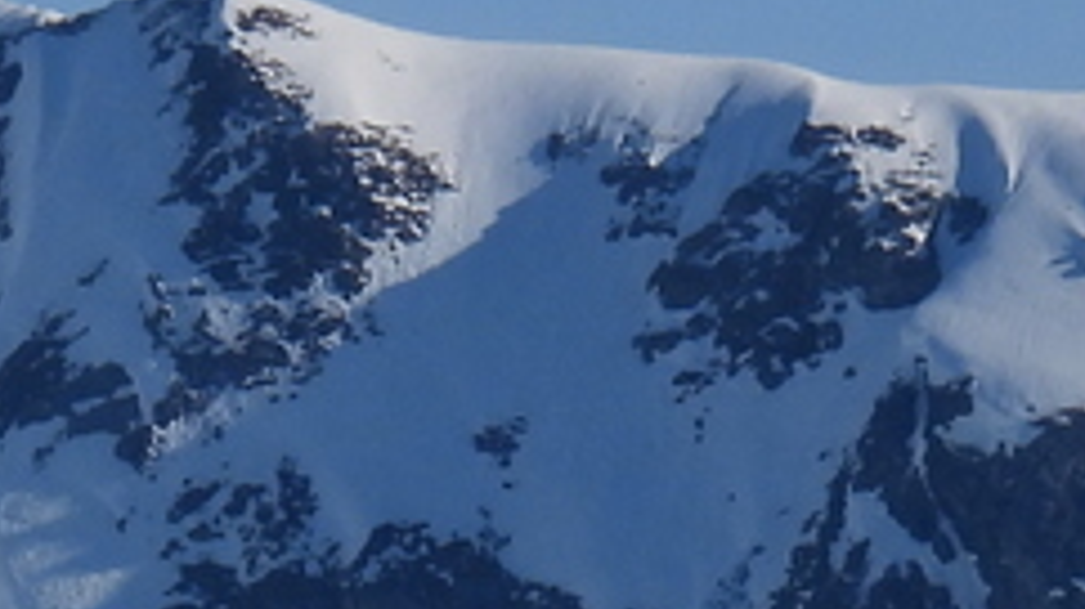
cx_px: -632
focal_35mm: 3743
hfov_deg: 0.6
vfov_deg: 0.3
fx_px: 107662
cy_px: 1558
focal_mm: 116
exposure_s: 1/1250
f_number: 5.6
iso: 100
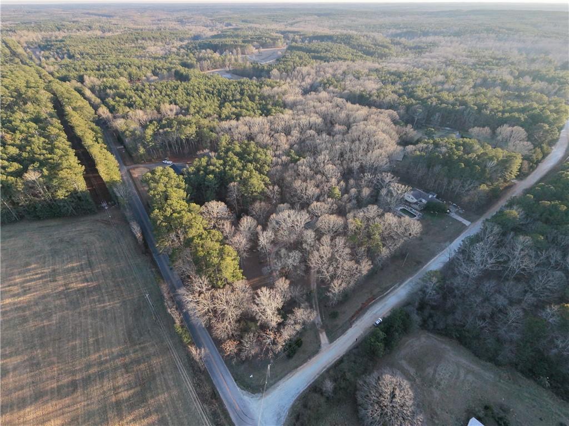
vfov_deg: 78.1
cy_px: 213
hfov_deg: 94.5
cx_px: 284
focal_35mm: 16
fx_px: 263
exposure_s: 1/320
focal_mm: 3.05
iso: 400
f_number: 2.2
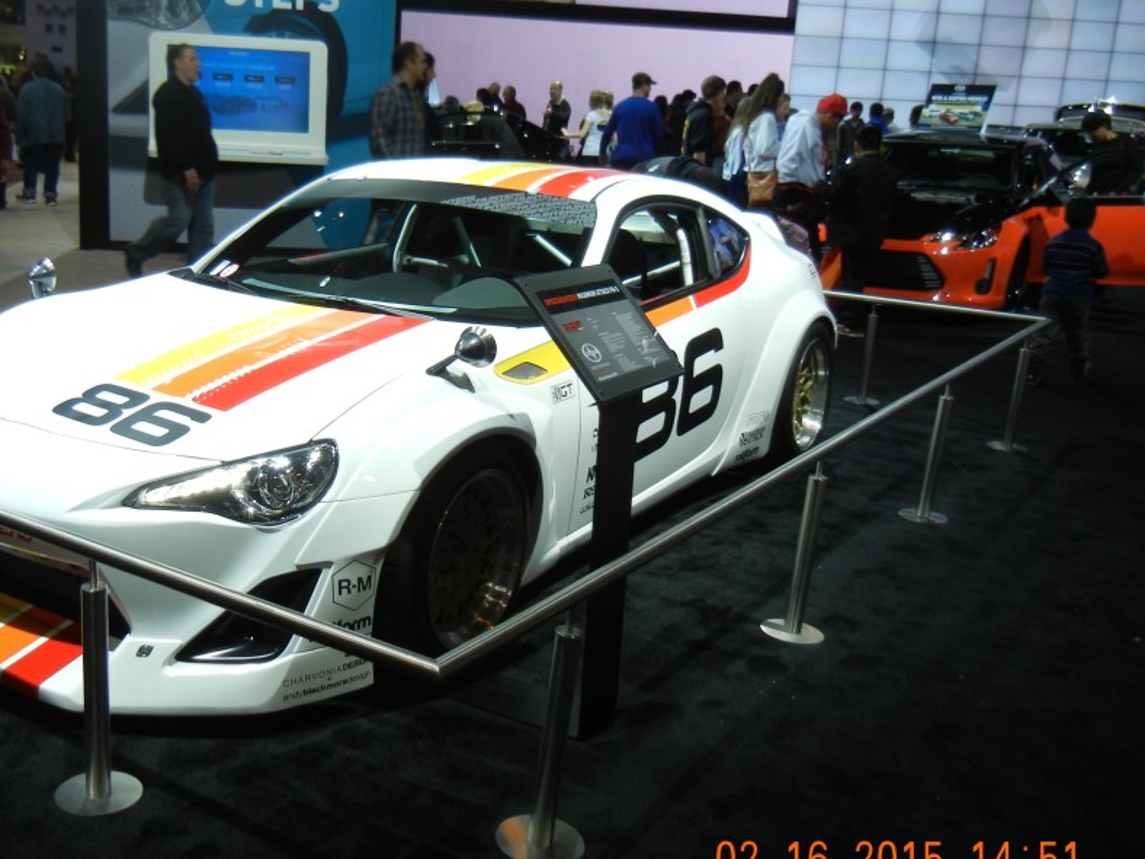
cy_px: 417
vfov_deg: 36.8
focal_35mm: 39
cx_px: 429
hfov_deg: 47.4
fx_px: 1290
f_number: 3.5
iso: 160
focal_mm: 5.4
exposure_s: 1/74.1
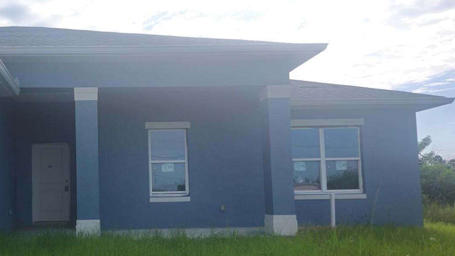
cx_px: 114
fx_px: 458
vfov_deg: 31.0
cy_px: 159
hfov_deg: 50.6
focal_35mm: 38
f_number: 1.8
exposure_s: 1/1628
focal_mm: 5.54
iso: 25
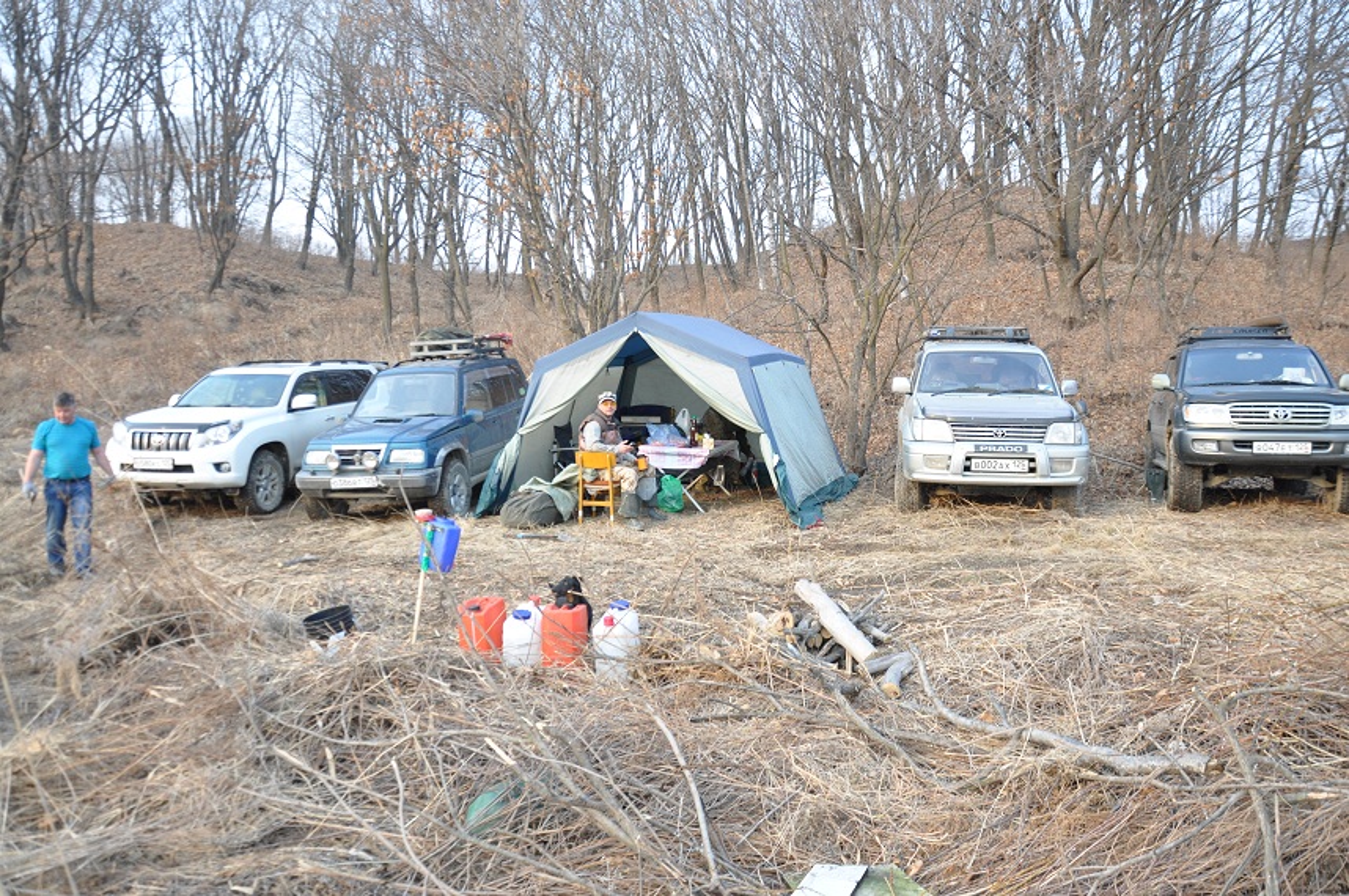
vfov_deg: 47.8
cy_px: 448
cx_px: 674
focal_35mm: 27
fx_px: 1011
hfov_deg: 67.4
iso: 400
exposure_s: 1/160
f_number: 6.3
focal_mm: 18
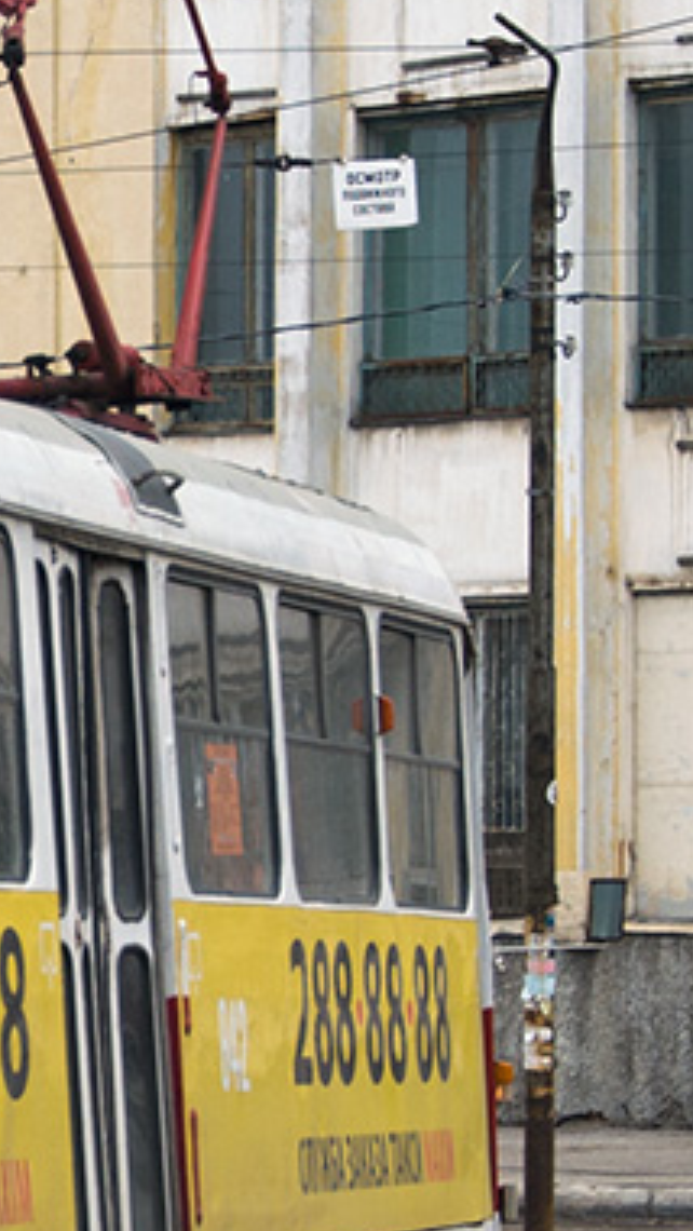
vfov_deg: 10.4
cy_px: 569
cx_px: -389
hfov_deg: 5.8
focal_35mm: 208
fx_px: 6789
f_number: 5
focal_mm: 42
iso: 100
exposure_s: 1/125
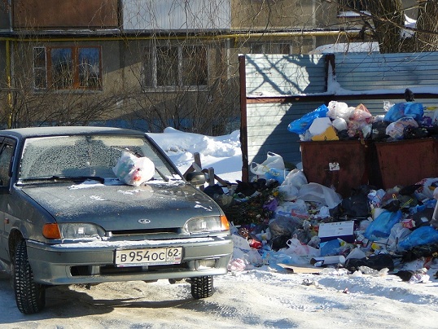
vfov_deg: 12.6
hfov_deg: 16.7
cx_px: 219
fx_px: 1494
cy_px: 164
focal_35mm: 118
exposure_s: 1/500
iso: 80
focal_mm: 17.6
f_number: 3.9
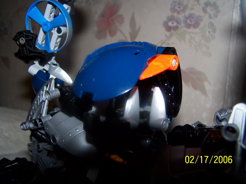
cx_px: 123
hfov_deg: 49.0
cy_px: 92
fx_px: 270
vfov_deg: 37.7
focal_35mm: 38
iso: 80
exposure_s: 1/60
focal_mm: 6.3
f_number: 2.8
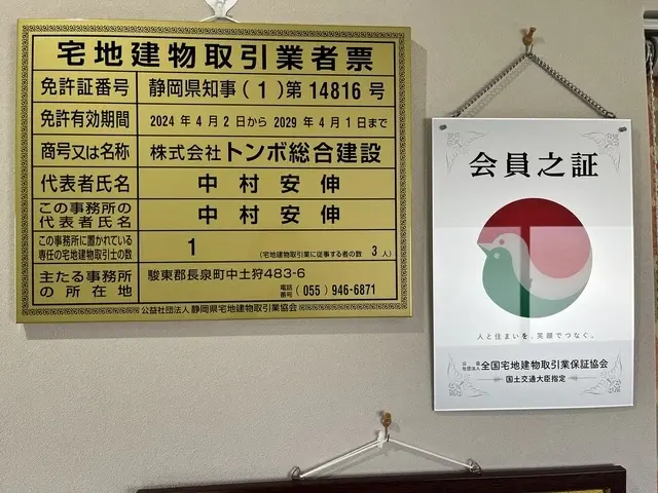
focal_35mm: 26
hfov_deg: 67.3
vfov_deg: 53.1
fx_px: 494
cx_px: 329
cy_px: 246
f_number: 1.6
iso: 64
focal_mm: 5.1
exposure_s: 1/100
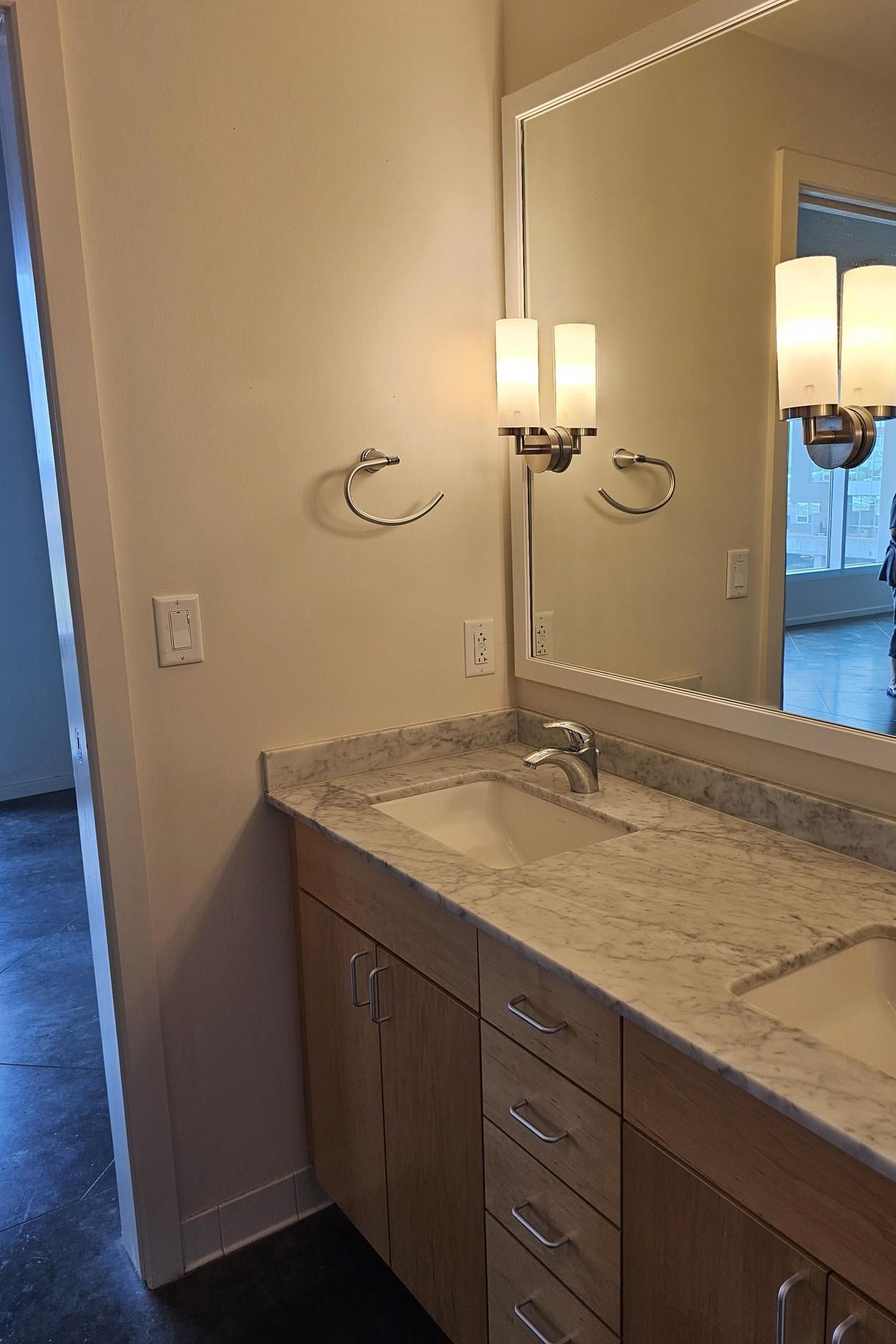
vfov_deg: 65.5
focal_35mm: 28
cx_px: 552
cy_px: 699
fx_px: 1045
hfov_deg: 46.1
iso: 80
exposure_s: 1/180
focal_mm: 6.3
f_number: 1.7
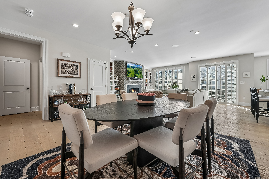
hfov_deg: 104.3
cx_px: 134
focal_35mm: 14
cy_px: 90
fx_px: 105
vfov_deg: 81.2
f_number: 8
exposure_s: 1/10
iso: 100
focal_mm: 14
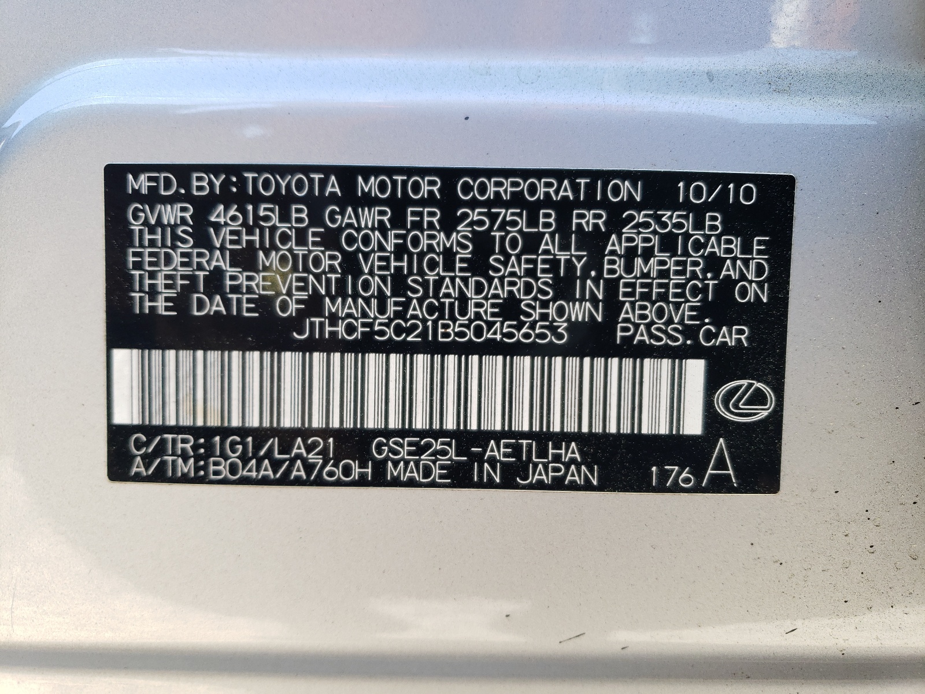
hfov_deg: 67.3
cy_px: 347
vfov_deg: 53.1
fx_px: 695
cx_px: 462
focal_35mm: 26
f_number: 1.5
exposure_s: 1/270
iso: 50
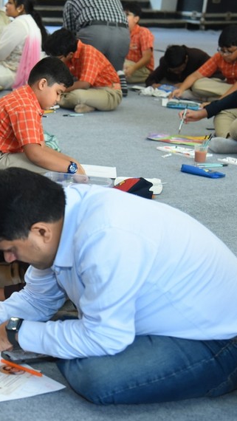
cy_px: 209
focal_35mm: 91
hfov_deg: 13.0
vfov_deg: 23.4
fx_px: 1016
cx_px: -35
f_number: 4
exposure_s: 1/200
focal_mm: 55
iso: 2500
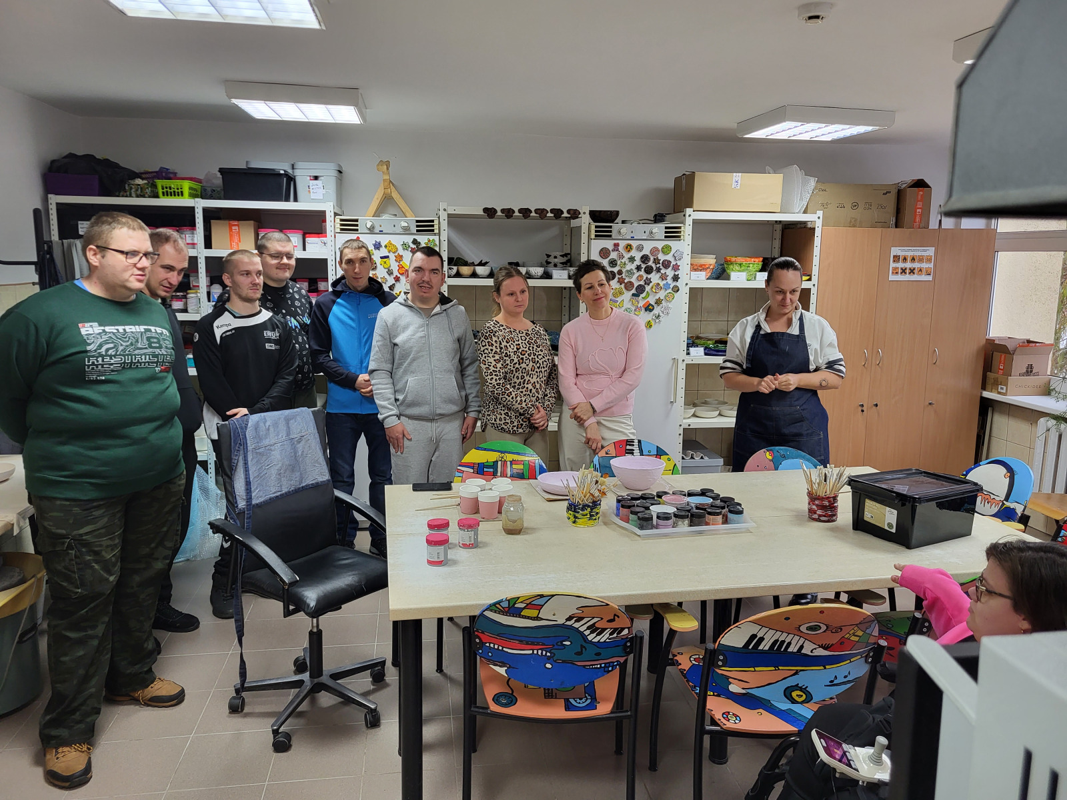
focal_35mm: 26
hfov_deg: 67.3
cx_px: 534
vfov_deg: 53.1
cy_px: 400
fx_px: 801
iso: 160
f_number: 1.8
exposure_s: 1/100
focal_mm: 5.4
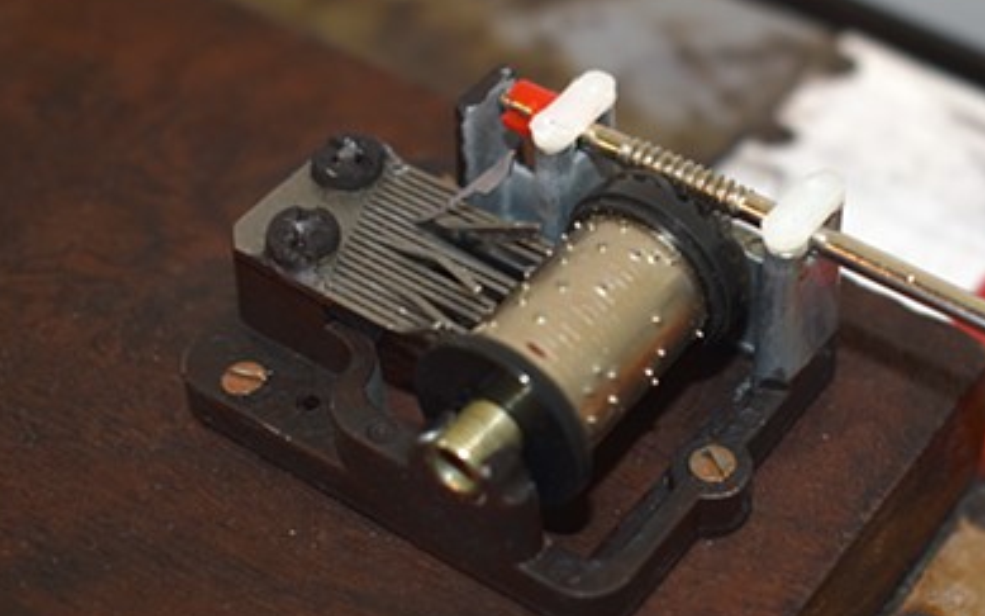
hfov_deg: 26.4
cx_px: 620
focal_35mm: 78
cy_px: 259
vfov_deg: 16.7
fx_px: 2089
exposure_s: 1/160
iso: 100
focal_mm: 31
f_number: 4.2
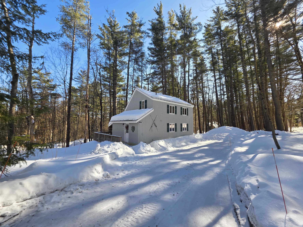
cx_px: 152
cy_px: 114
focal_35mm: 13
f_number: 1.9
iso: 40
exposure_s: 1/535
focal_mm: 2.2
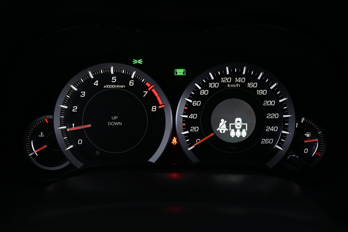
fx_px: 297
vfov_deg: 42.6
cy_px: 116
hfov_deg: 60.7
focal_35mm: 31
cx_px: 174
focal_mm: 20.5
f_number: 3.8
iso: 800
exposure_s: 1/30
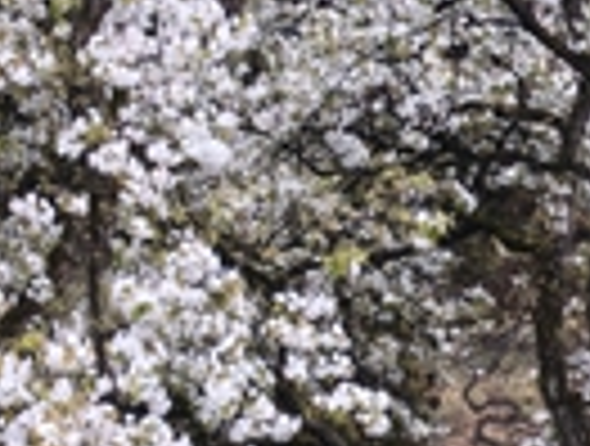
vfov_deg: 5.7
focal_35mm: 263
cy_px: 113
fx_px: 4495
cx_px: 572
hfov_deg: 7.5
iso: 80
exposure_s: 1/237
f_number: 1.9
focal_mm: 5.52
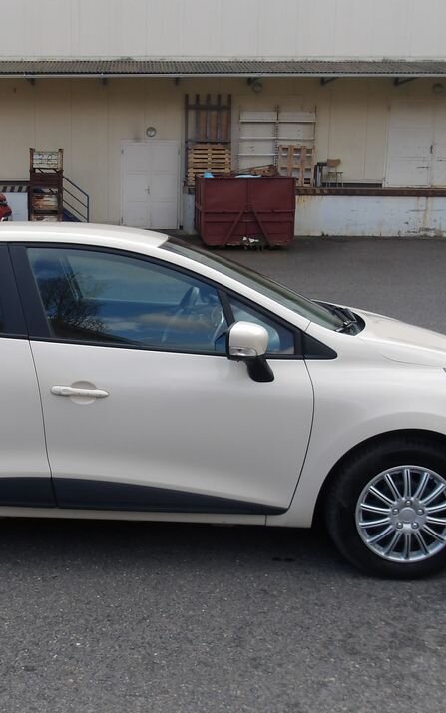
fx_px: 797
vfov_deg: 48.2
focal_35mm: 41
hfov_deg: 30.7
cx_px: 112
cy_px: 337
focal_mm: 4.9
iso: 100
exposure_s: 1/296
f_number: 3
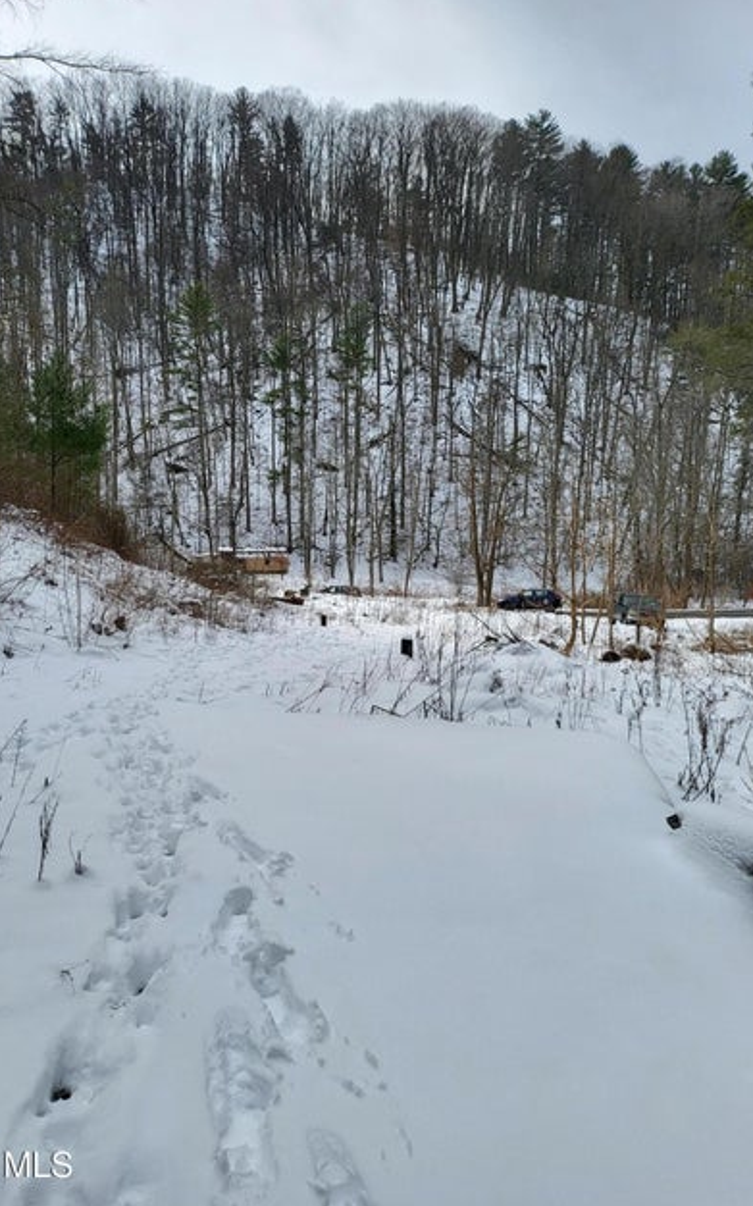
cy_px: 605
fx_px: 854
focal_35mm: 26
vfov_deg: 70.4
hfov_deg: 47.6
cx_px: 383
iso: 40
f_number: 1.8
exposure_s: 1/2049
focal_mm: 5
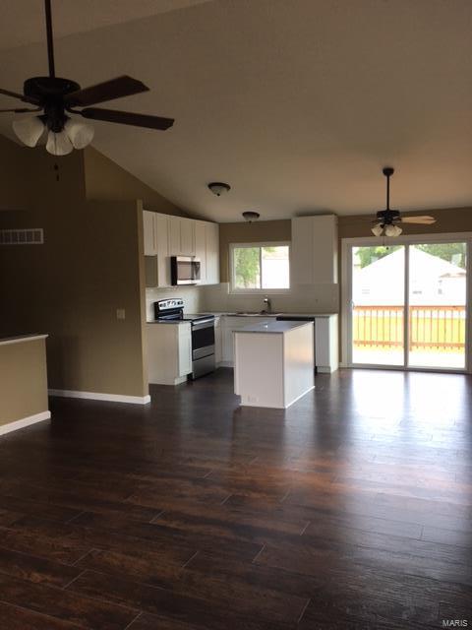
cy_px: 315
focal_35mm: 29
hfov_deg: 48.2
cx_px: 236
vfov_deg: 61.7
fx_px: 527
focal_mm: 4.15
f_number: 2.2
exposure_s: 1/60
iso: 32
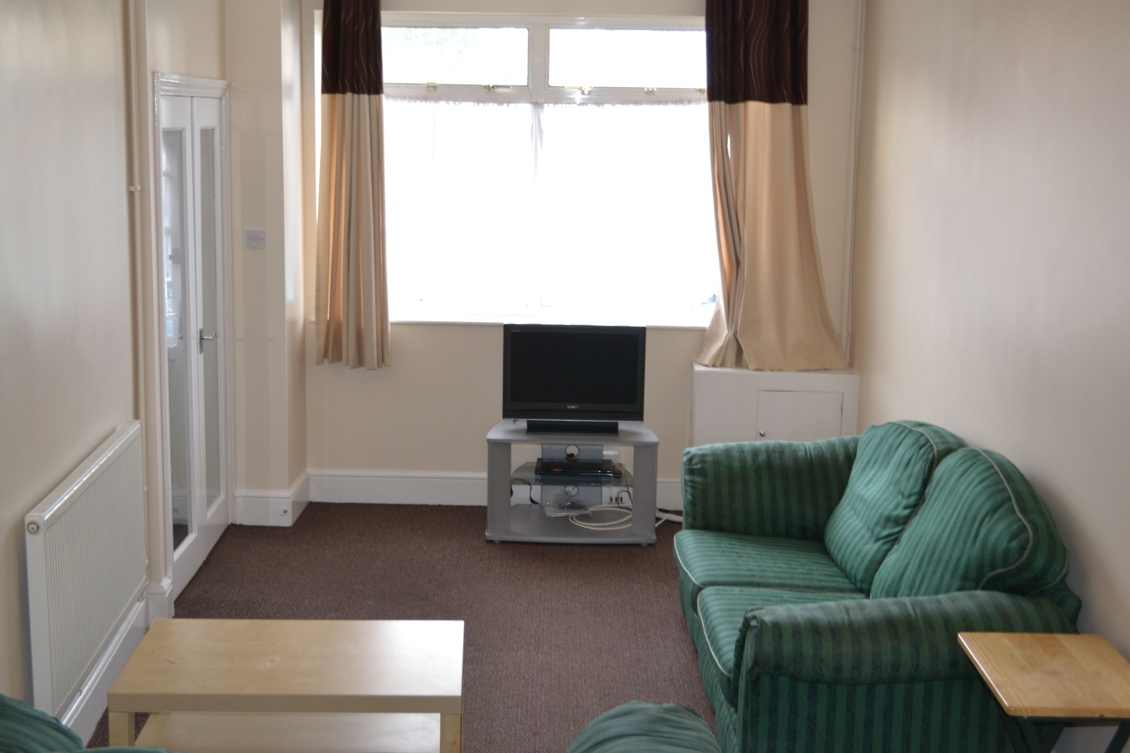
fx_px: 1412
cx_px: 535
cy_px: 359
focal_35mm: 45
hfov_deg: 43.6
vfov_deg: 29.9
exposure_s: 1/30
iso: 400
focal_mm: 28
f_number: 4.5
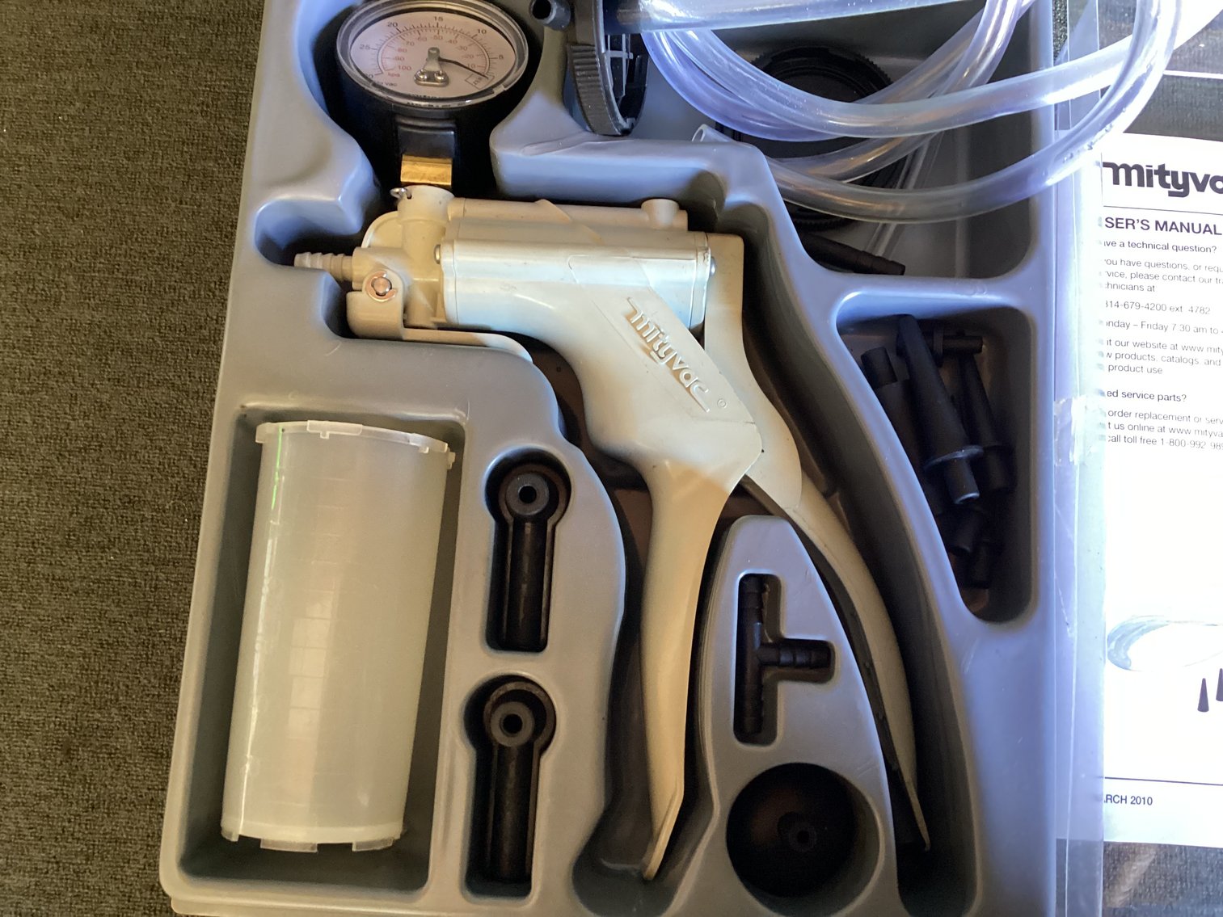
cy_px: 458
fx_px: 1095
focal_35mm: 31
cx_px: 612
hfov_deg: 58.3
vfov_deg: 45.4
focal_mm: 3.3
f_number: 2.4
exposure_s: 1/33
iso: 400
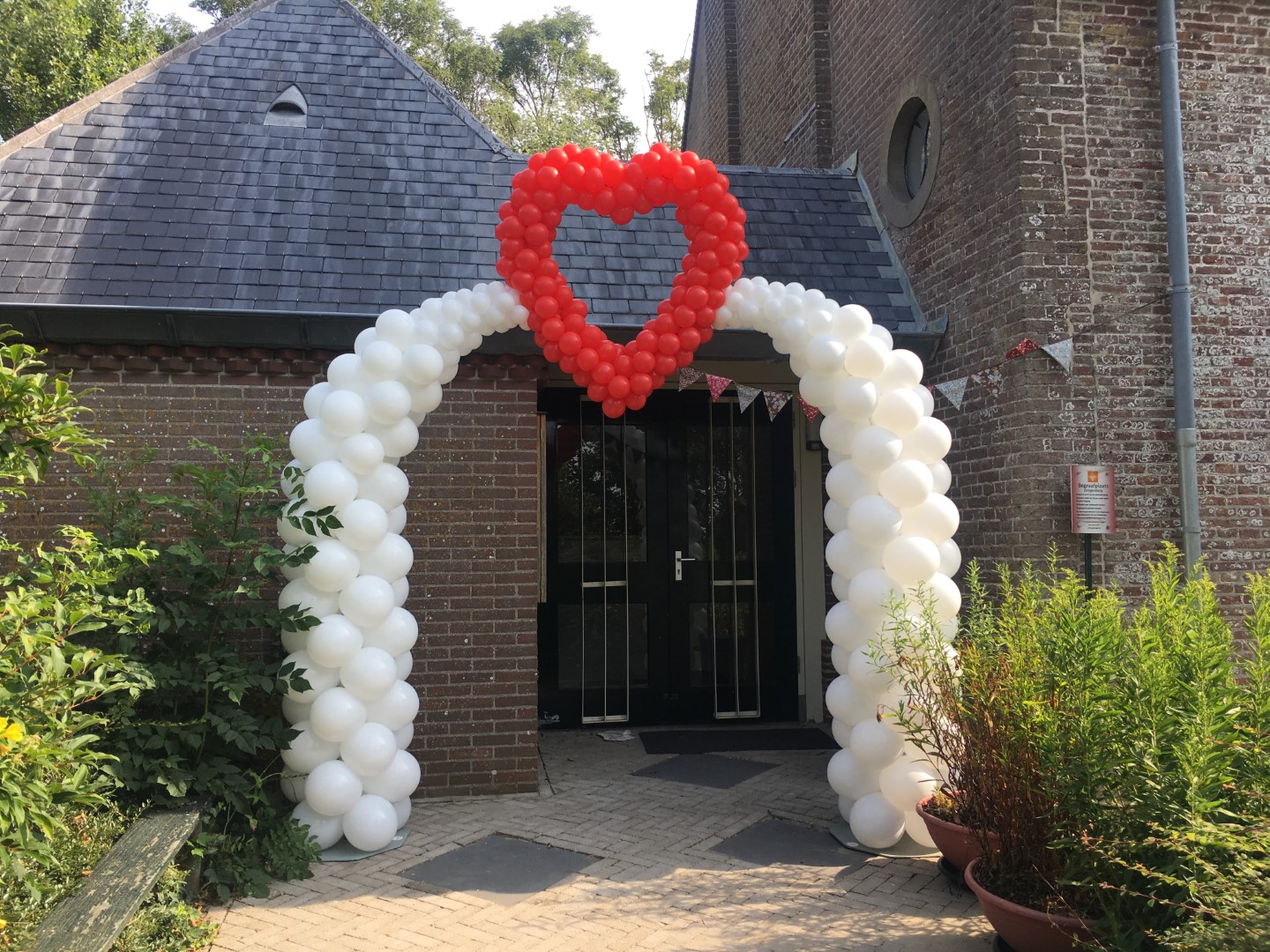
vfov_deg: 48.2
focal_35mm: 29
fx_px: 1064
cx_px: 635
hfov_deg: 61.7
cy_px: 476
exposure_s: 1/487
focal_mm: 4.15
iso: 25
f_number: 2.2
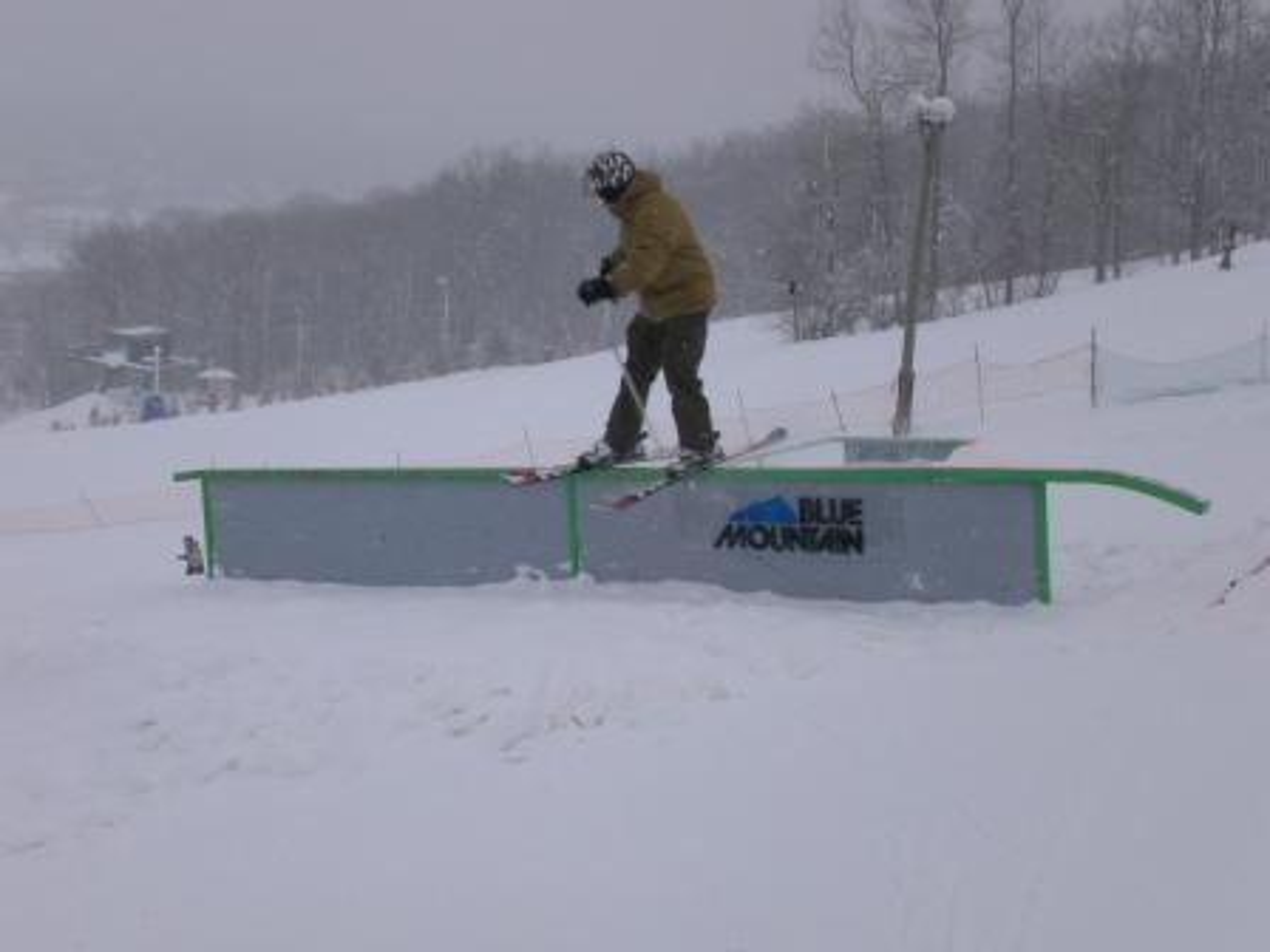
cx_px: 635
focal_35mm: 63
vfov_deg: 23.3
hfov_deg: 30.7
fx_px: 2311
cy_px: 476
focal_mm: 10.4
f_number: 5.7
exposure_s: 1/500
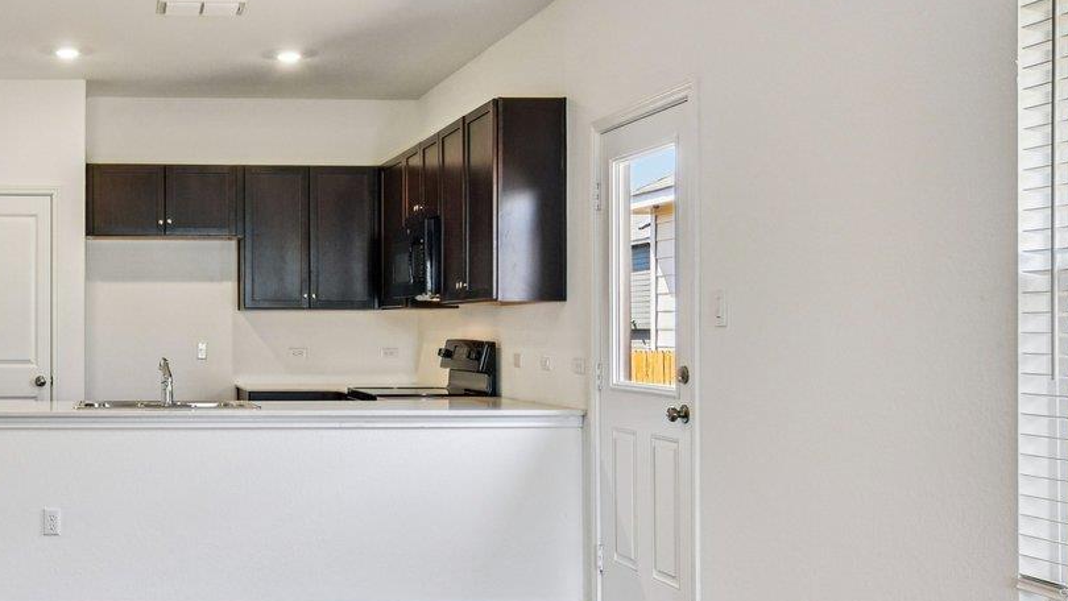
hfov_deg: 42.2
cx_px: 134
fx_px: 1275
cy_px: 318
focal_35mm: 45
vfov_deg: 26.5
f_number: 8
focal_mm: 17
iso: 360
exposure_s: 1/20
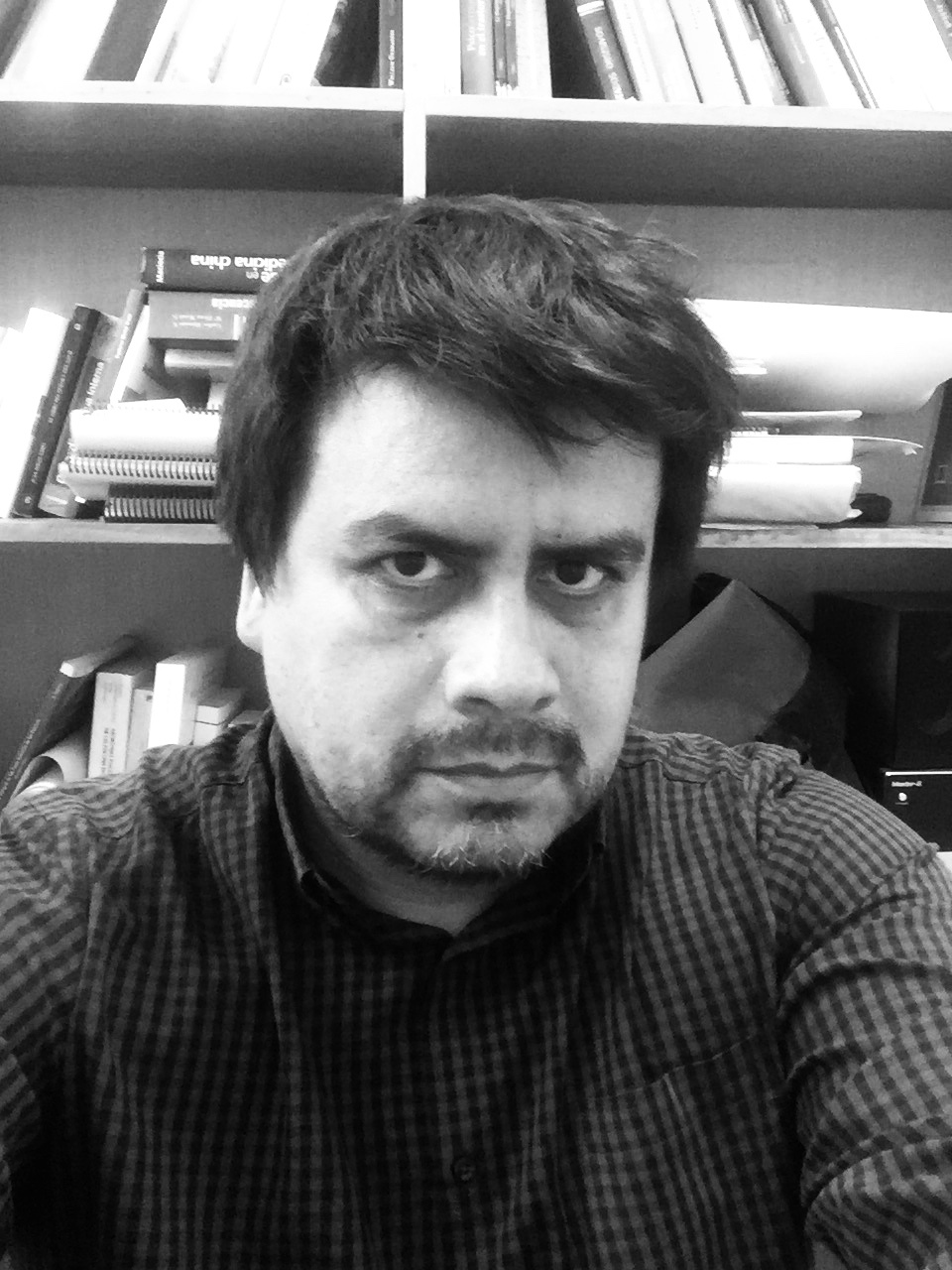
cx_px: 476
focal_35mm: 31
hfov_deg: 45.4
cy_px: 635
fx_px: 1137
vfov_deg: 58.4
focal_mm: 2.65
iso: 320
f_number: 2.2
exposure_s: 1/33
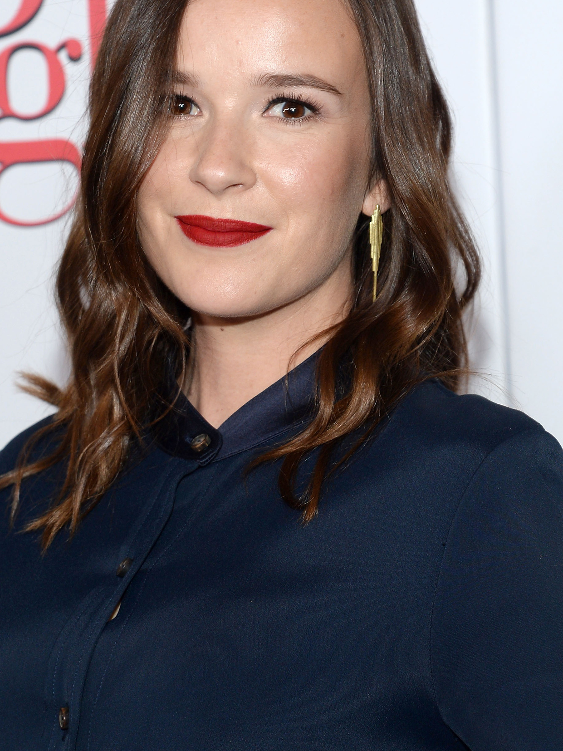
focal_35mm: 113
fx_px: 2451
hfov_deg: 13.1
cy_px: 288
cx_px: 255
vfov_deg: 17.4
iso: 640
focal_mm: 95
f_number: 7.1
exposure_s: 1/160
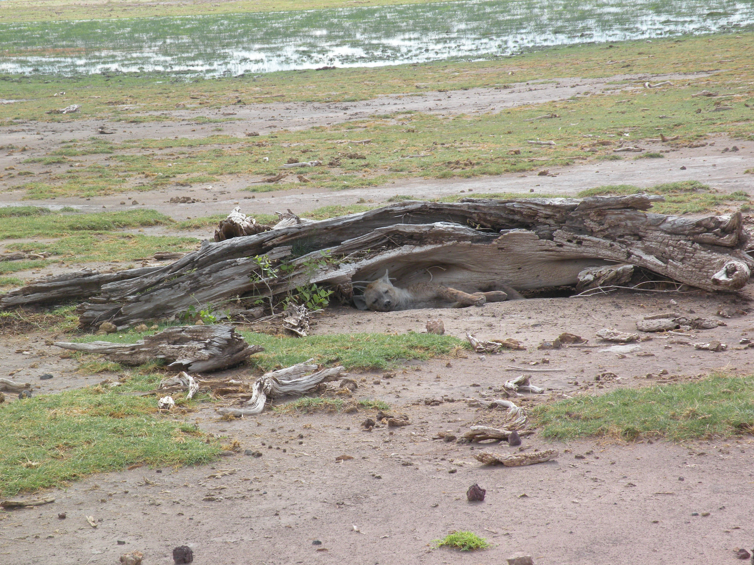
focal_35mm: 119
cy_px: 282
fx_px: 2592
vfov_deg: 12.5
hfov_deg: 16.6
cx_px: 377
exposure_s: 1/200
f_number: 6.3
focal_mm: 21
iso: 64
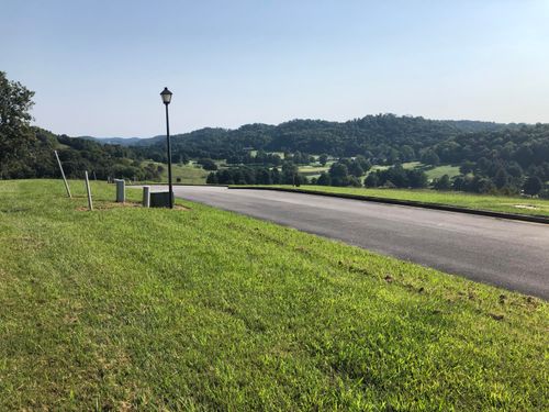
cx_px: 274
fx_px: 444
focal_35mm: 28
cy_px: 206
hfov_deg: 63.4
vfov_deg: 49.7
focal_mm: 4
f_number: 1.8
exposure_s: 1/3003
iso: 20
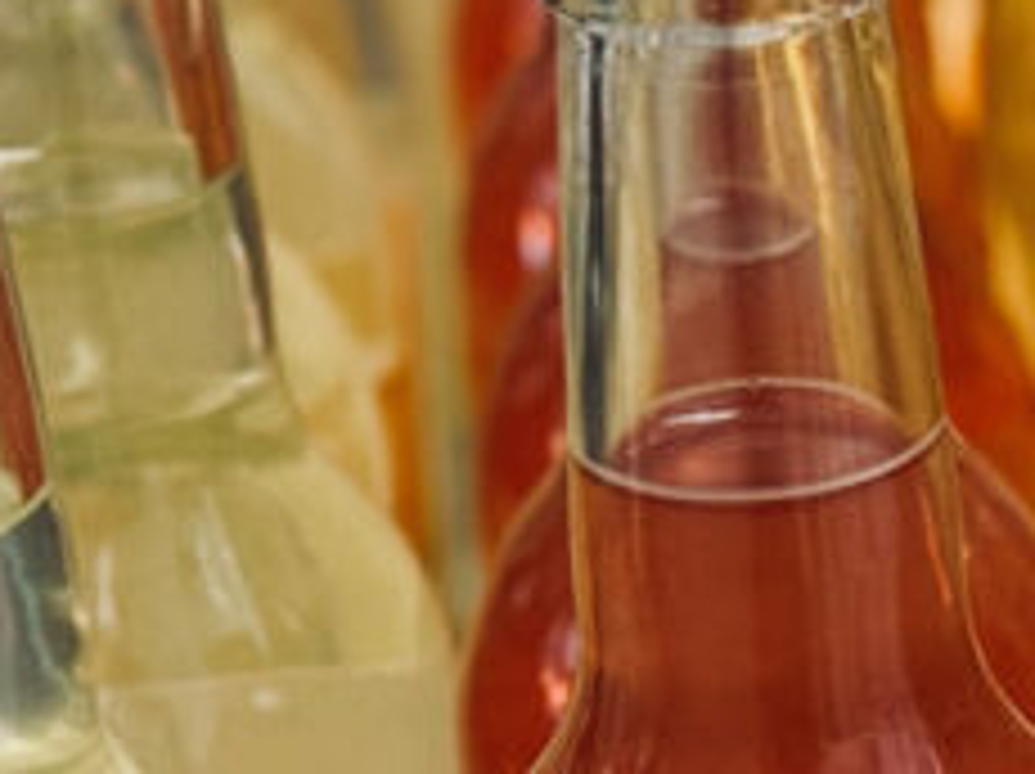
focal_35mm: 214
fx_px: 6392
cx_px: 1539
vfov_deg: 6.9
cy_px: 810
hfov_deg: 9.0
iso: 80
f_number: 1.78
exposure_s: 1/50
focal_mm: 6.76
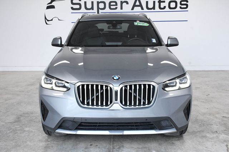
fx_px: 254
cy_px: 76
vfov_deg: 33.4
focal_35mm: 40
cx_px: 114
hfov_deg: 48.5
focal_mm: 27
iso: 2500
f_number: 10
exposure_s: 1/400
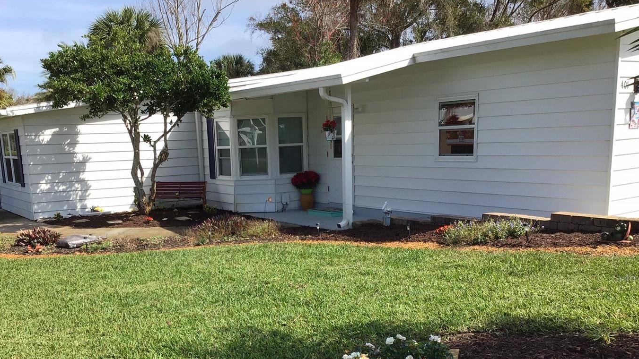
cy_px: 278
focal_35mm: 40
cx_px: 279
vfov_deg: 29.2
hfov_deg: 50.4
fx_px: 678
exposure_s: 1/858
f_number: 2.4
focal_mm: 3.3
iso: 25
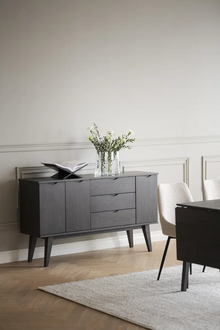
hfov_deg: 16.1
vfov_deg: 23.9
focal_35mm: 85
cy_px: 165
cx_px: 110
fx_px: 779
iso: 800
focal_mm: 85
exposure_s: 1/80
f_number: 2
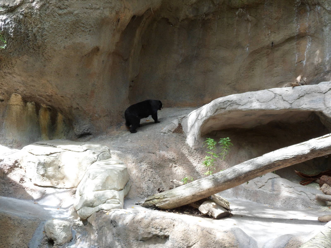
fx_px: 497
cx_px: 166
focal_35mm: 52
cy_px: 124
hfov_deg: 36.8
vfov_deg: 28.0
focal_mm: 8.1
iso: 80
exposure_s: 1/45
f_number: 4.3
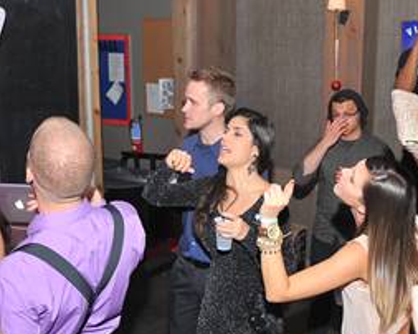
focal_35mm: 49
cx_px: 241
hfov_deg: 38.0
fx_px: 606
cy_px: 157
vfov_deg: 30.8
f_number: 3.5
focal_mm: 24
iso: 1250
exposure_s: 1/100
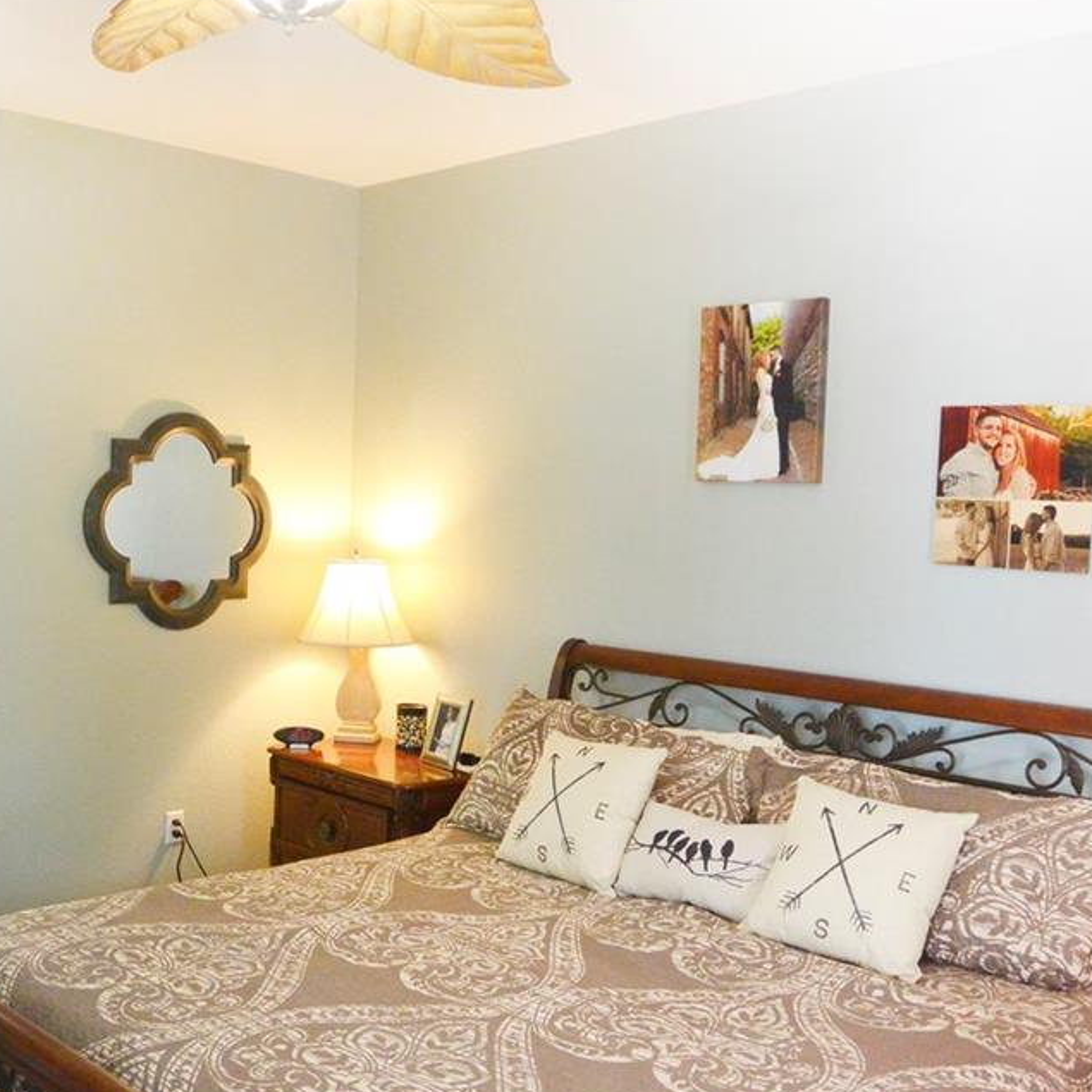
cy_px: 574
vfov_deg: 44.9
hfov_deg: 44.7
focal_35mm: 37
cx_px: 445
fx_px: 1321
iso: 560
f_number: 3.5
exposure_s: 1/60
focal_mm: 10
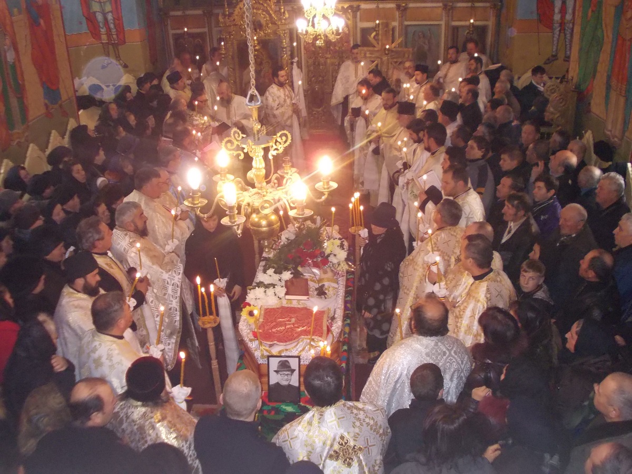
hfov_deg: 49.0
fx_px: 694
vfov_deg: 37.7
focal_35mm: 38
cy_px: 237
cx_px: 316
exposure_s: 1/30
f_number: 3.1
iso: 320
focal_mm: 5.3
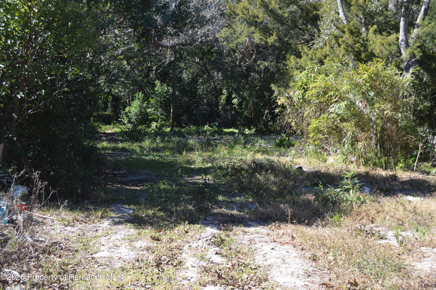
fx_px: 635
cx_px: 218
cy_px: 145
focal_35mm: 52
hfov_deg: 37.9
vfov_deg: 25.7
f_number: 5.6
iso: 140
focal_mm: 35
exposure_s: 1/125
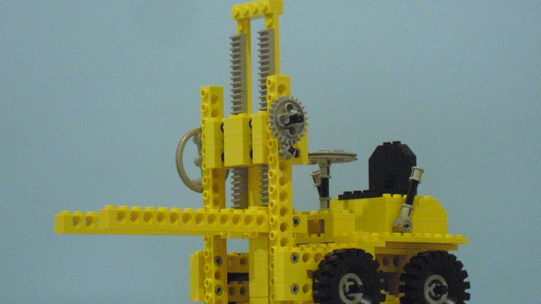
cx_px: 270
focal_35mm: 117
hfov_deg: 18.3
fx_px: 1679
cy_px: 164
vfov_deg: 10.4
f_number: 5.6
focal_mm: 18.9
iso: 800
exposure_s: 1/15
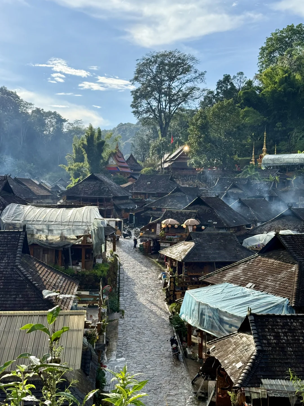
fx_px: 562
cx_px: 152
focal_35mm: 48
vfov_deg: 39.7
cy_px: 203
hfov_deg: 30.3
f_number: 1.78
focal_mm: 6.76
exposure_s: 1/3096
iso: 100
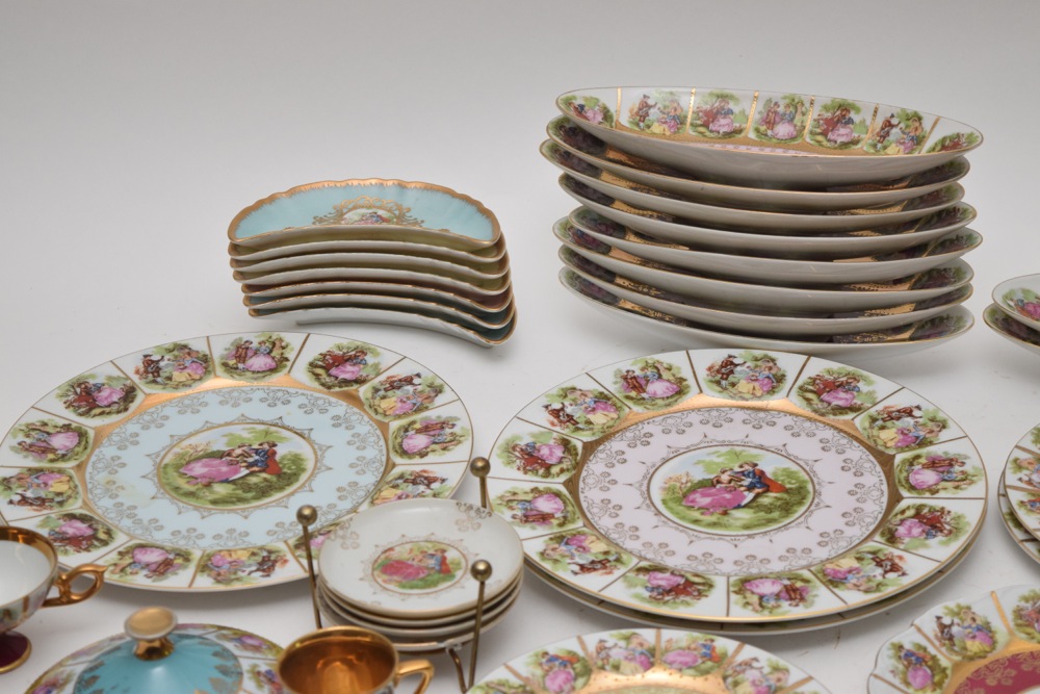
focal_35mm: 82
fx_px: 2384
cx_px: 520
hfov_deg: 24.6
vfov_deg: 16.6
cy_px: 347
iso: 800
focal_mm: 55
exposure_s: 1/100
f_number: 5.6
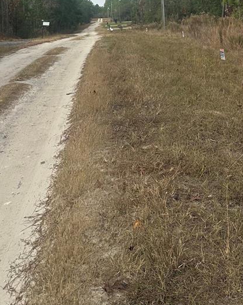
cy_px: 35
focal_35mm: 54
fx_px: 486
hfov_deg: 27.8
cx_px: 71
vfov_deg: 33.1
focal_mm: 6.86
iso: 80
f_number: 1.78
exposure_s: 1/2028
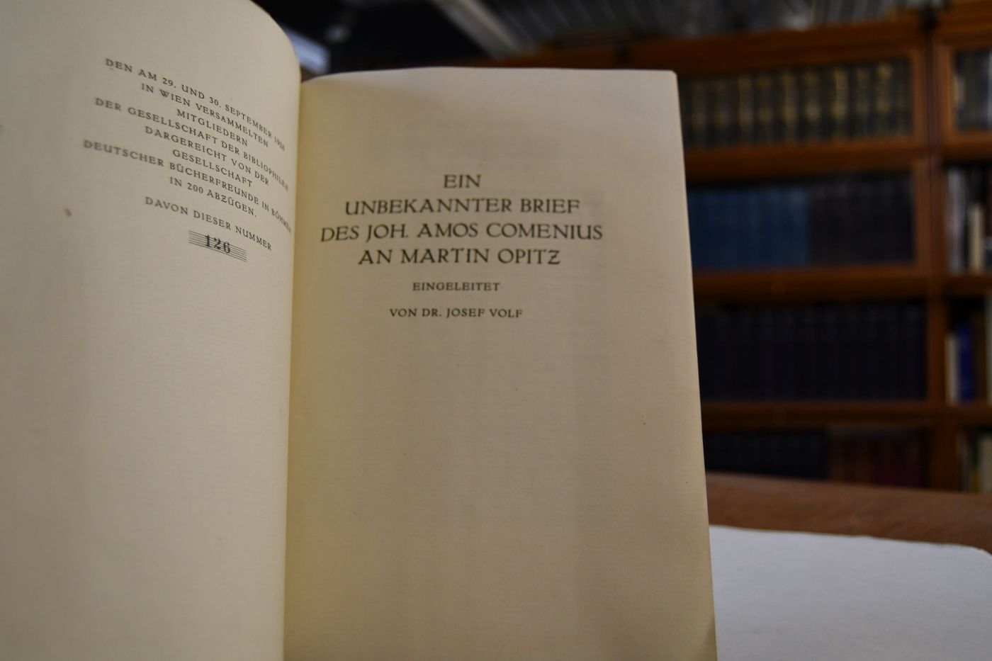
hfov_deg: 55.8
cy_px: 330
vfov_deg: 38.9
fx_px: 937
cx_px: 496
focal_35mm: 34
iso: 800
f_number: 3.8
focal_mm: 23
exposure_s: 1/200
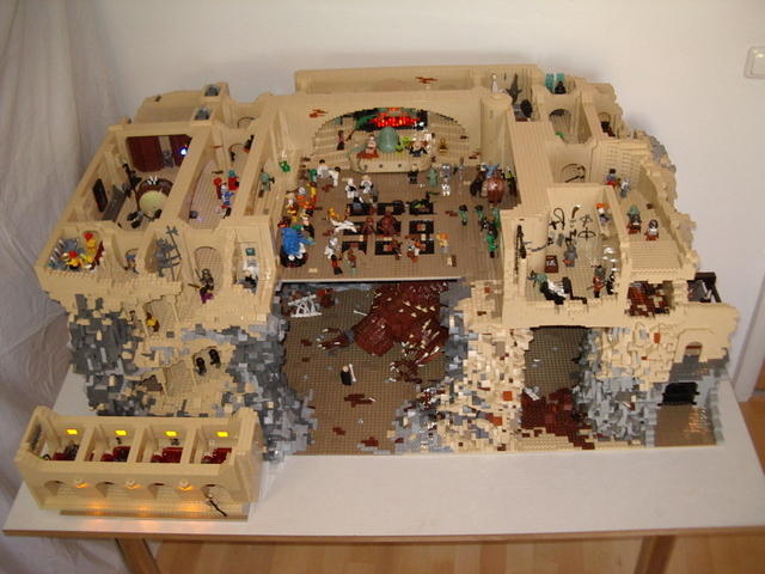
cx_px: 382
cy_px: 287
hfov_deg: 49.0
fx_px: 840
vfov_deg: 37.7
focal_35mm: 38
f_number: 2.6
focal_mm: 5.8
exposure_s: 1/60
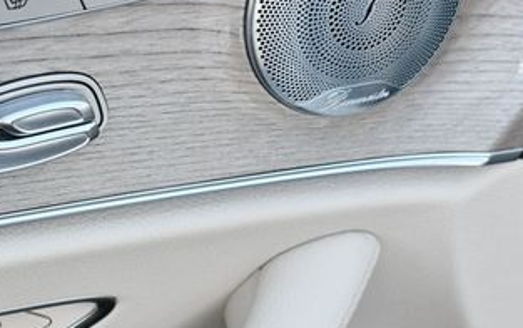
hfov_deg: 20.7
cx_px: 162
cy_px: 77
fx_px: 1426
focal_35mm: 100
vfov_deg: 13.1
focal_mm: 24
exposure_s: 1/250
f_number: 5
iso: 400
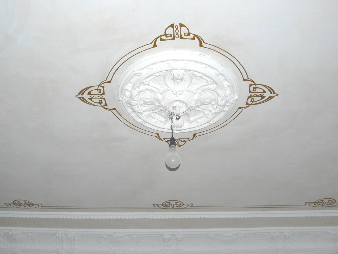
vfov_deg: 39.7
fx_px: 352
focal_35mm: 36
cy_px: 127
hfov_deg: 51.3
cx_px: 169
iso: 100
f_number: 2.8
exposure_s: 1/30
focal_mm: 6
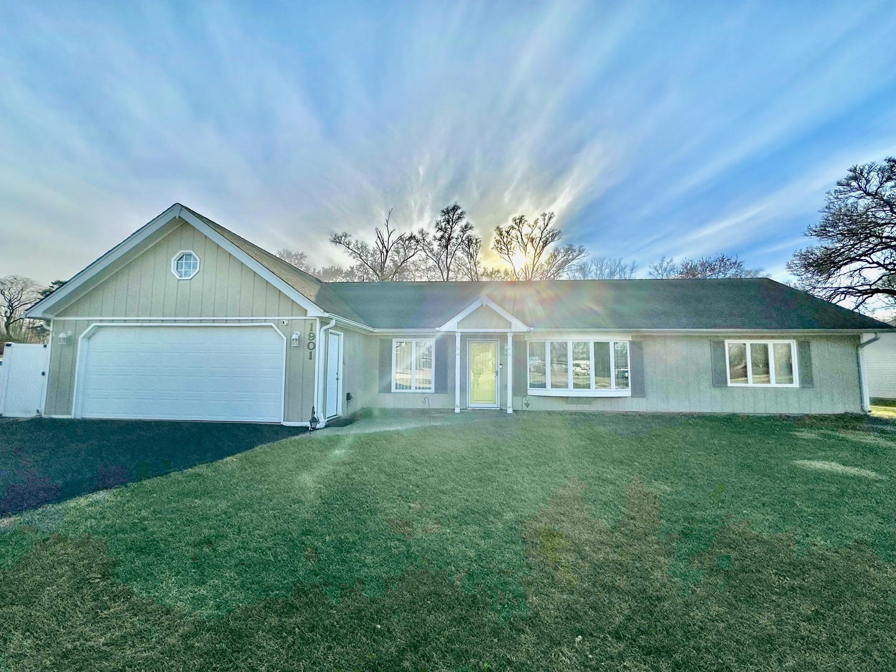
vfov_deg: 85.7
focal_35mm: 14
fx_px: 362
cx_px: 448
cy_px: 336
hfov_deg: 102.1
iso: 50
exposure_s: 1/9091
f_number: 2.2
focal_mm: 2.22
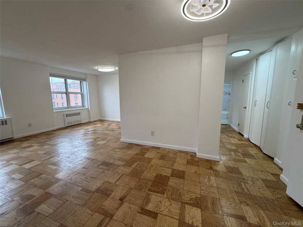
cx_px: 152
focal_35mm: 14
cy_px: 114
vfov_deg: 85.7
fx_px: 123
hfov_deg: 102.1
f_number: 2.2
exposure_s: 1/120
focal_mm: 2.22
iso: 100
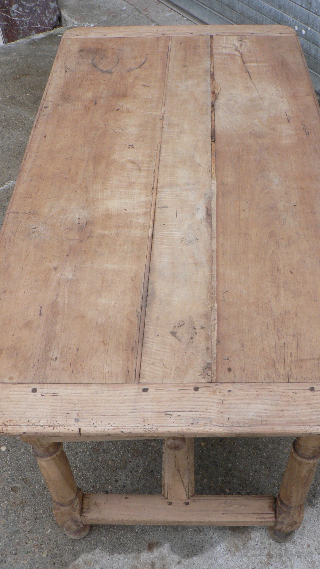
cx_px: 176
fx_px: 603
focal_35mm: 40
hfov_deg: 29.7
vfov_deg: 50.5
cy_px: 281
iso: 150
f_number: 2.8
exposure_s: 1/30
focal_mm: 6
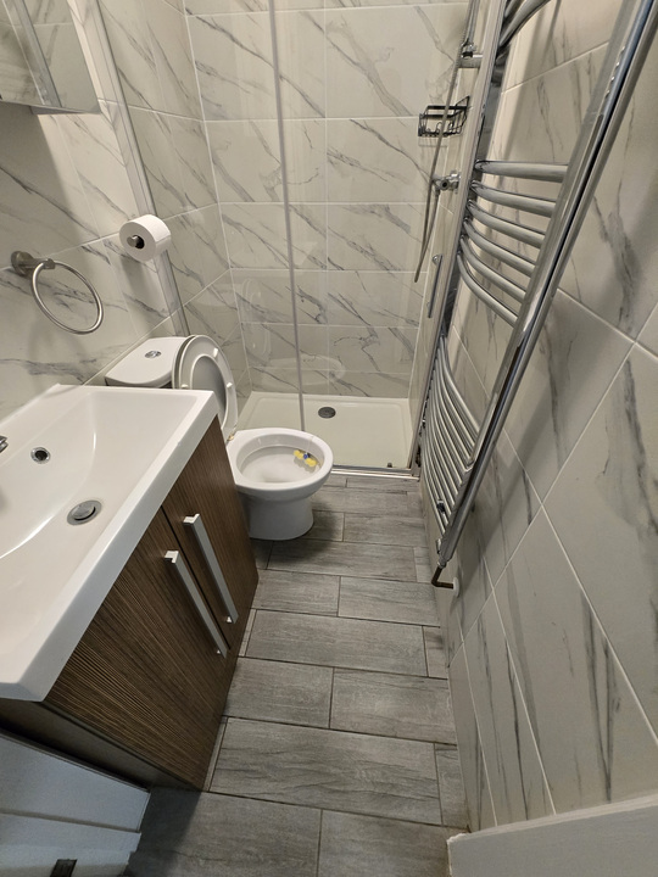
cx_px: 329
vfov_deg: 106.2
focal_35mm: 13
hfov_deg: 89.9
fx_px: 329
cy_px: 438
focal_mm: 1.7
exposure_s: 1/50
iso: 200
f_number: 2.2
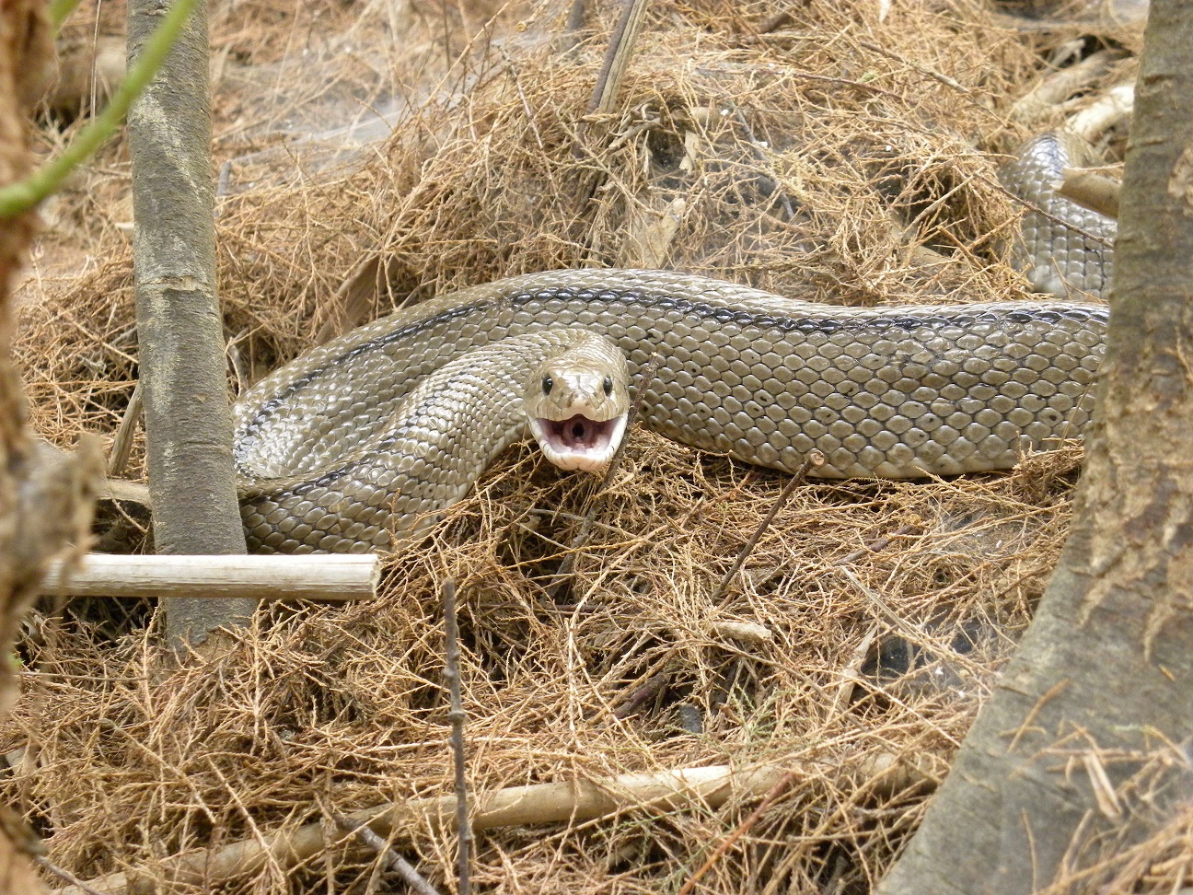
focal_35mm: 75
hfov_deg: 26.0
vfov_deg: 19.6
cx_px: 596
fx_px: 2585
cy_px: 448
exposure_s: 1/71.6
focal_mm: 13.4
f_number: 4
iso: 278
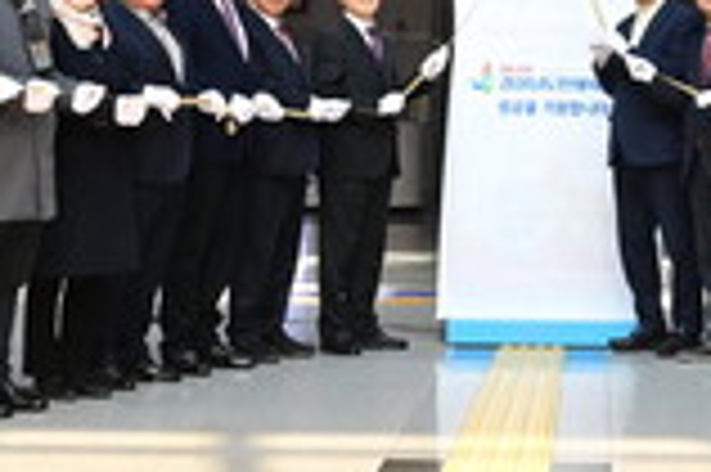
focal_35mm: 129
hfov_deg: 15.9
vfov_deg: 10.4
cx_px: 464
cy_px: -112
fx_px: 2545
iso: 4000
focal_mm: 34
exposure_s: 1/250
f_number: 8
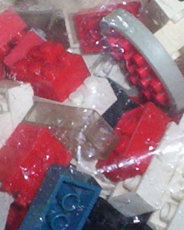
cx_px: 86
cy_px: 92
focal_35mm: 142
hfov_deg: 10.9
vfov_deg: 13.6
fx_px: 967
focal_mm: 4.99
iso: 140
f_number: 4.5
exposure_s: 1/60
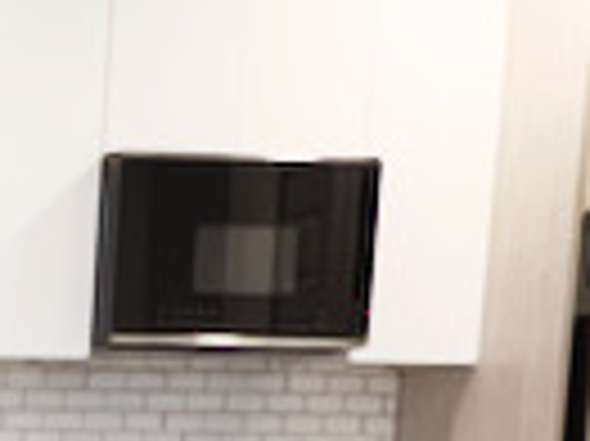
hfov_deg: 16.3
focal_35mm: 99
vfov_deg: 13.9
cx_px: -509
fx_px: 1686
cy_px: 670
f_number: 1.8
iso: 160
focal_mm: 1.57
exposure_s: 1/60
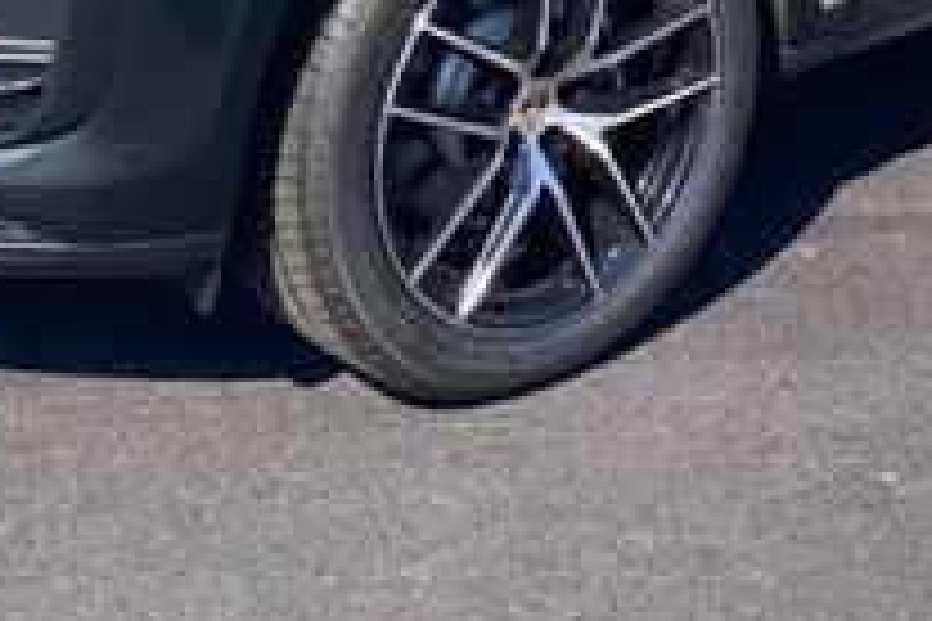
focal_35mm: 90
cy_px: -252
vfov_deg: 14.4
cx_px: 581
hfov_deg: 22.6
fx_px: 2330
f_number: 1.8
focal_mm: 3.99
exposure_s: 1/1600
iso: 20
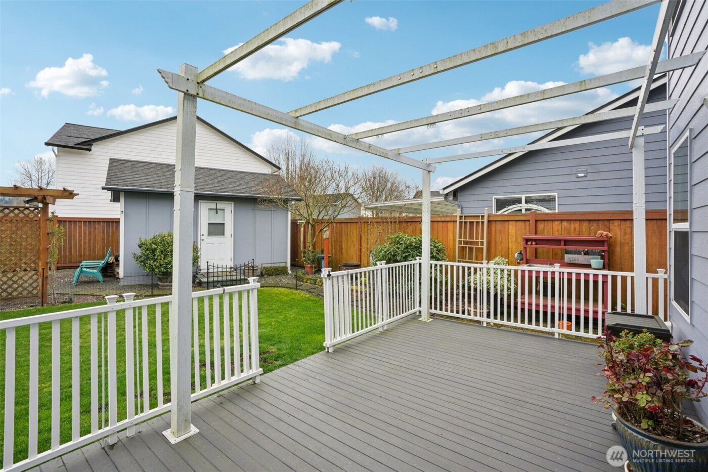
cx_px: 354
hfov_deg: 96.7
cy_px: 236
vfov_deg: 73.7
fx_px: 315
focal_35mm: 16
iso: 100
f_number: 11
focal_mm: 16
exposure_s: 1/30
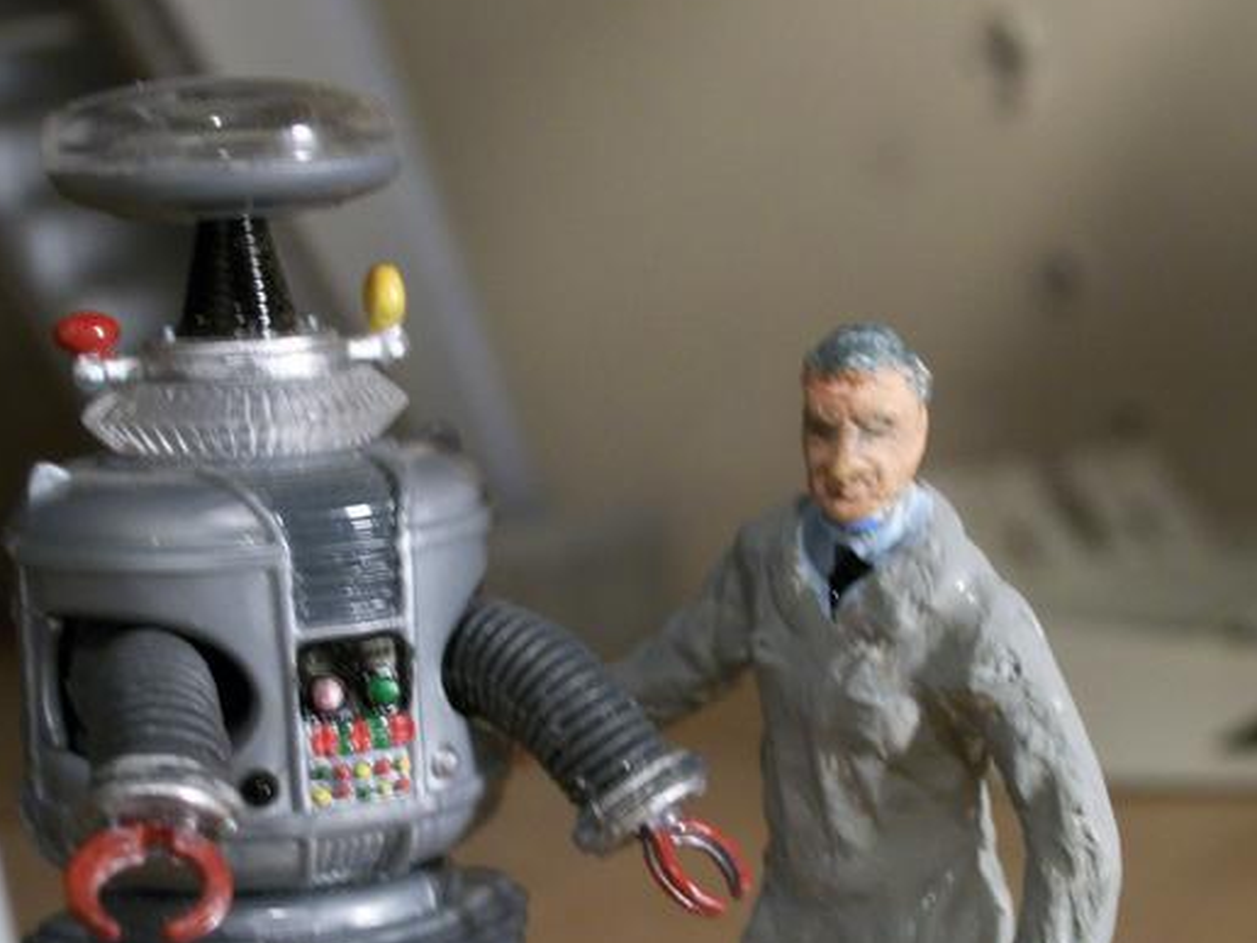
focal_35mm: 96
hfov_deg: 20.4
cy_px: 653
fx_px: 3486
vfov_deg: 15.4
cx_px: 642
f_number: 4.1
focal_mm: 11
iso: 160
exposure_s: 1/20
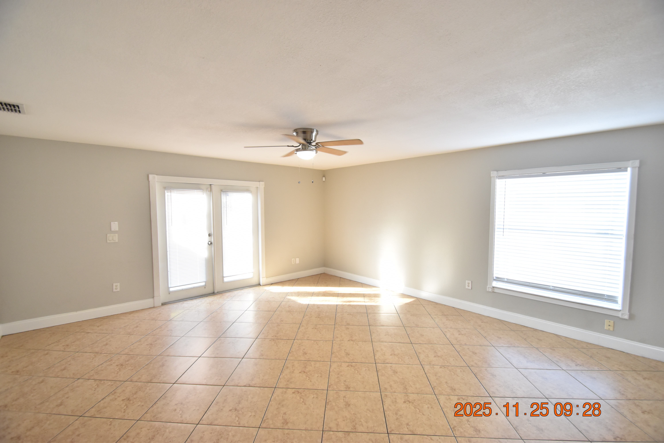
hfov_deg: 100.4
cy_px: 222
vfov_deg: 77.3
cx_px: 332
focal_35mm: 15
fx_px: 277
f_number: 3.5
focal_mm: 10
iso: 800
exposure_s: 1/90
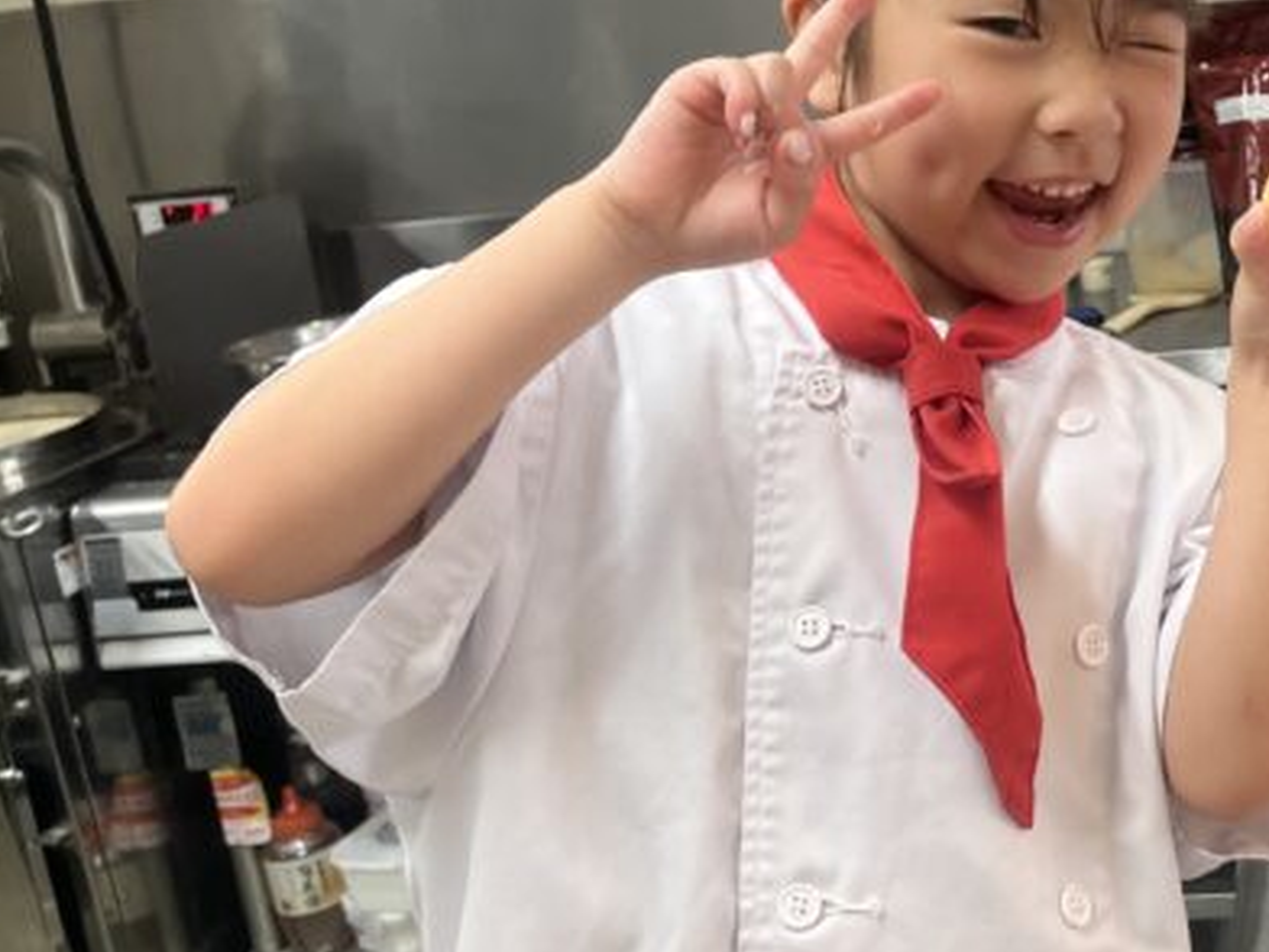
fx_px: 1870
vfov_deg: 28.5
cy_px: 359
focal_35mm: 51
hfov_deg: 34.9
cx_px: 1188
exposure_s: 1/60
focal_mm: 5.1
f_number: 1.6
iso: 80
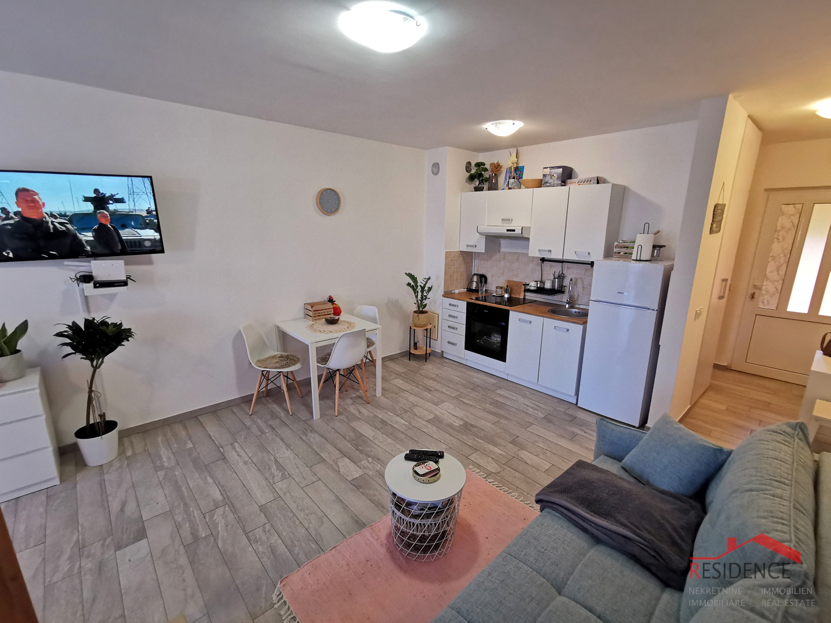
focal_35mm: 16
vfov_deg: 78.1
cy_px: 312
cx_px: 416
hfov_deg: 94.5
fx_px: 384
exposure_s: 1/40
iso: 400
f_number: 2.2
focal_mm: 2.35
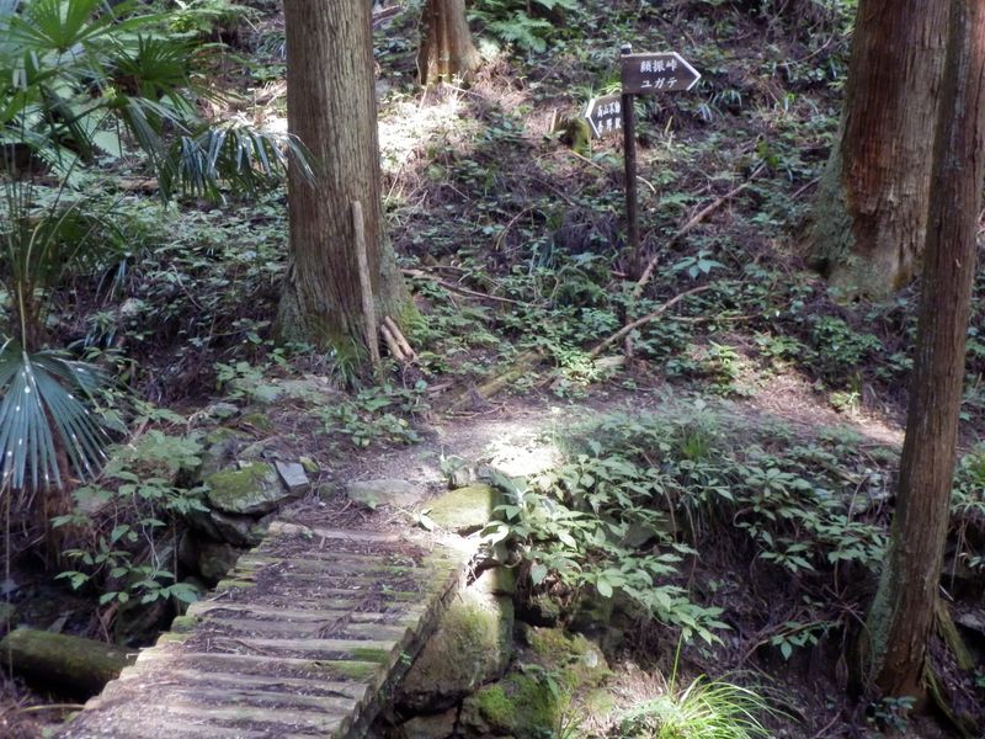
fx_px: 1451
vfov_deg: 28.6
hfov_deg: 37.5
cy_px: 370
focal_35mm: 51
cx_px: 492
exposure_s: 1/25
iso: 800
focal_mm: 9.1
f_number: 4.4
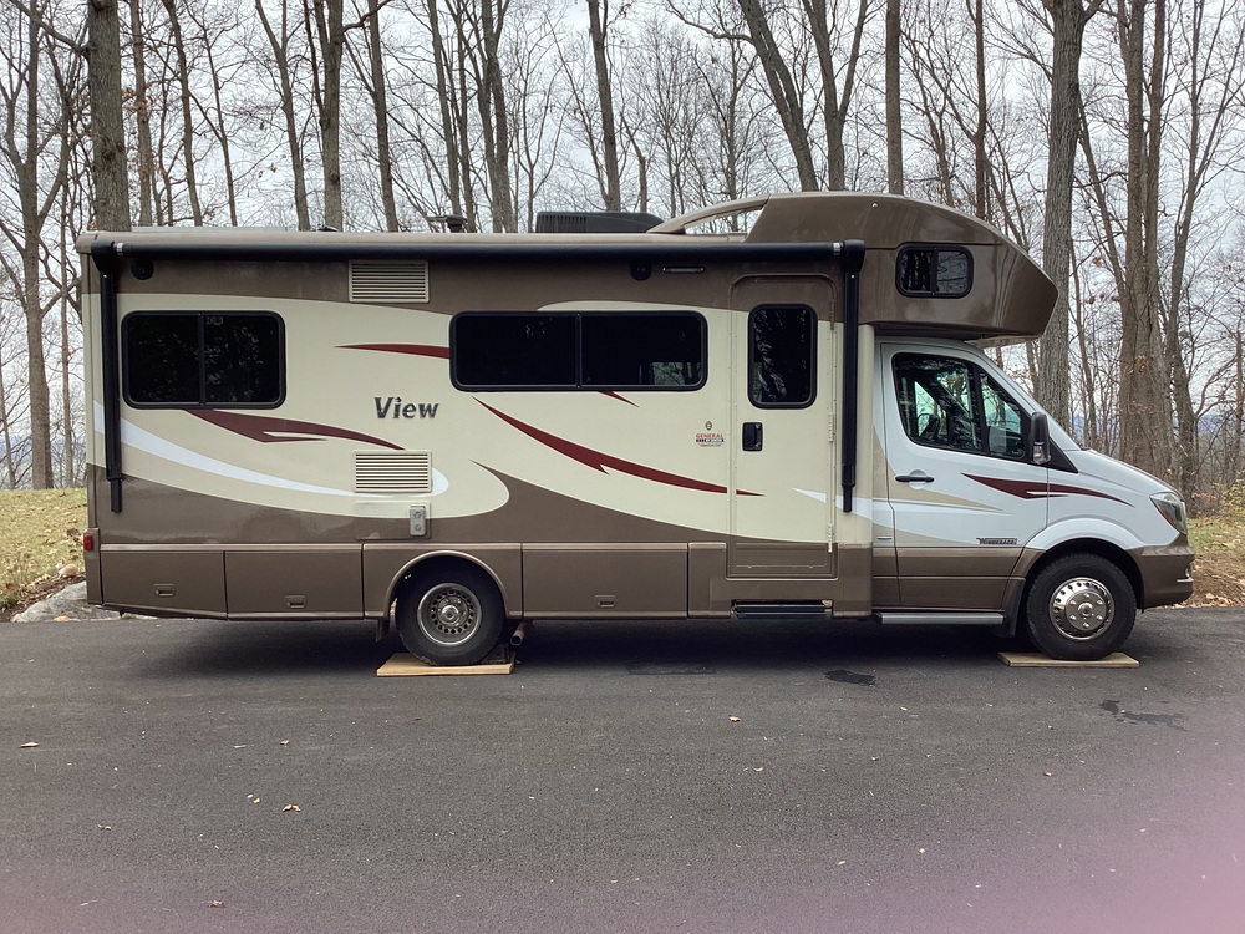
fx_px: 1115
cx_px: 622
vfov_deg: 45.4
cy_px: 467
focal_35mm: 31
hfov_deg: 58.4
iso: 25
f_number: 2.4
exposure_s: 1/120
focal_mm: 3.3
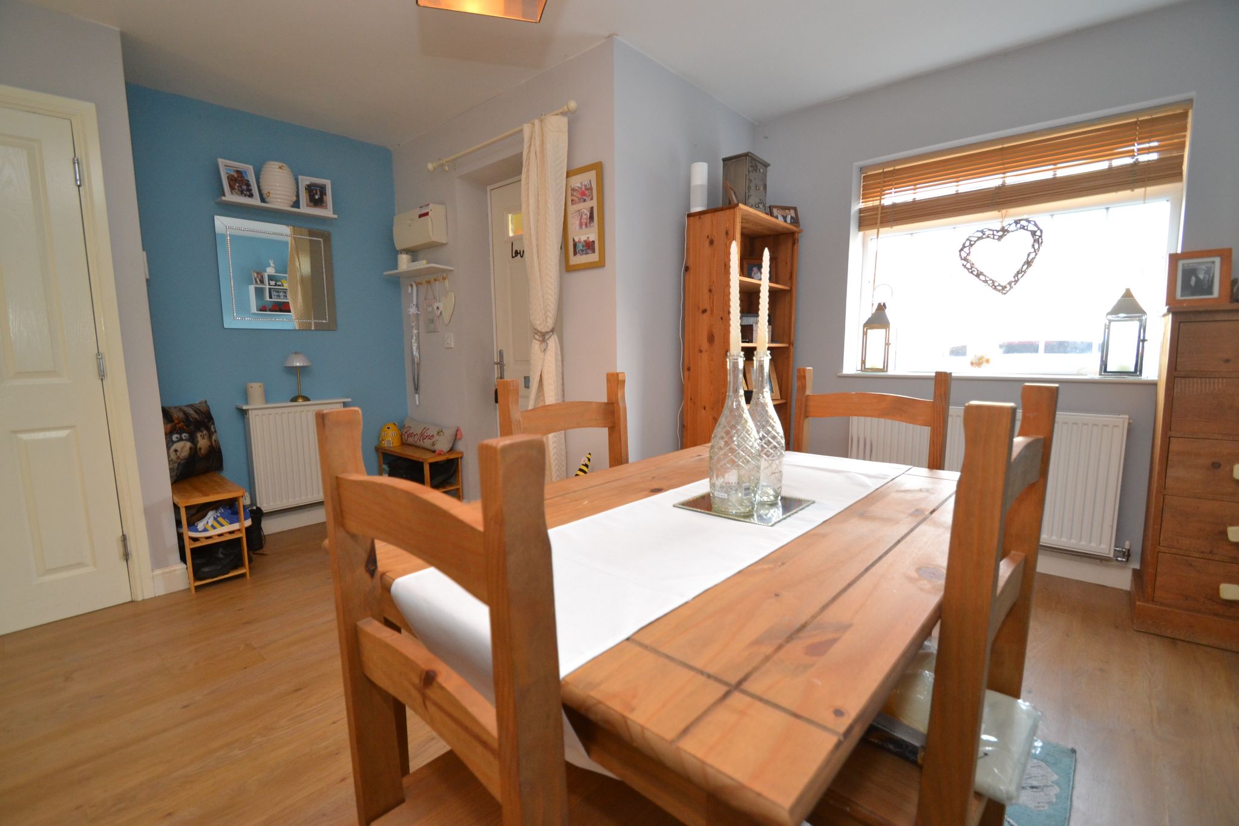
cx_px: 620
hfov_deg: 100.4
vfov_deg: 77.3
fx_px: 516
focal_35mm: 15
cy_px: 413
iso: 800
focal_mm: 10
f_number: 3.5
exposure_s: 1/60
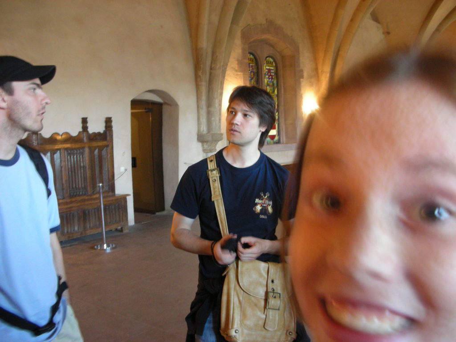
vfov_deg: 40.7
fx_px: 461
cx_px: 228
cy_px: 171
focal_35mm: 35
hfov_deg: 52.6
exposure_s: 1/3.9
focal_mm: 5.8
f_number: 3
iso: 172
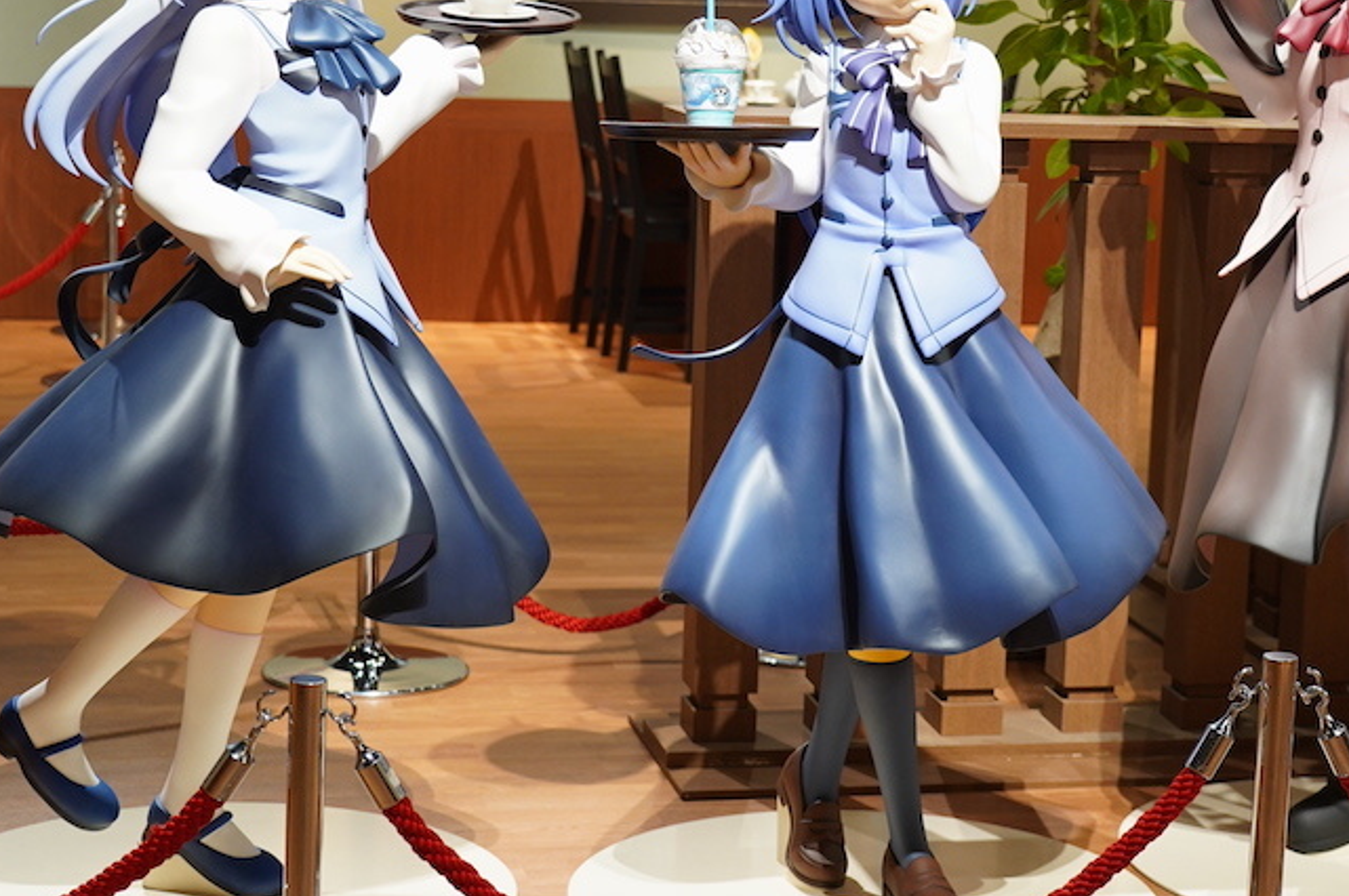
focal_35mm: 78
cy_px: 272
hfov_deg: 26.0
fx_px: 2920
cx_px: 802
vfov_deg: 17.4
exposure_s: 1/50
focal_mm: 50
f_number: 4
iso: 1600
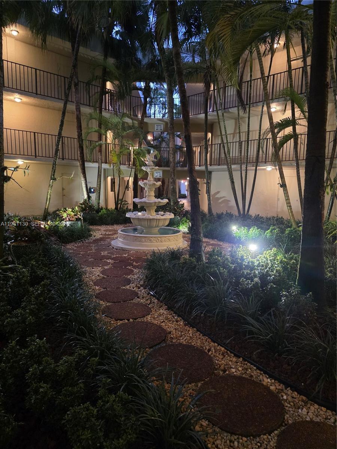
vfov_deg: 73.9
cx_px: 168
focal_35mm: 23
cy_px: 224
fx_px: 299
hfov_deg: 58.9
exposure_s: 1/40
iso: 1250
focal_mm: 6.3
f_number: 1.7
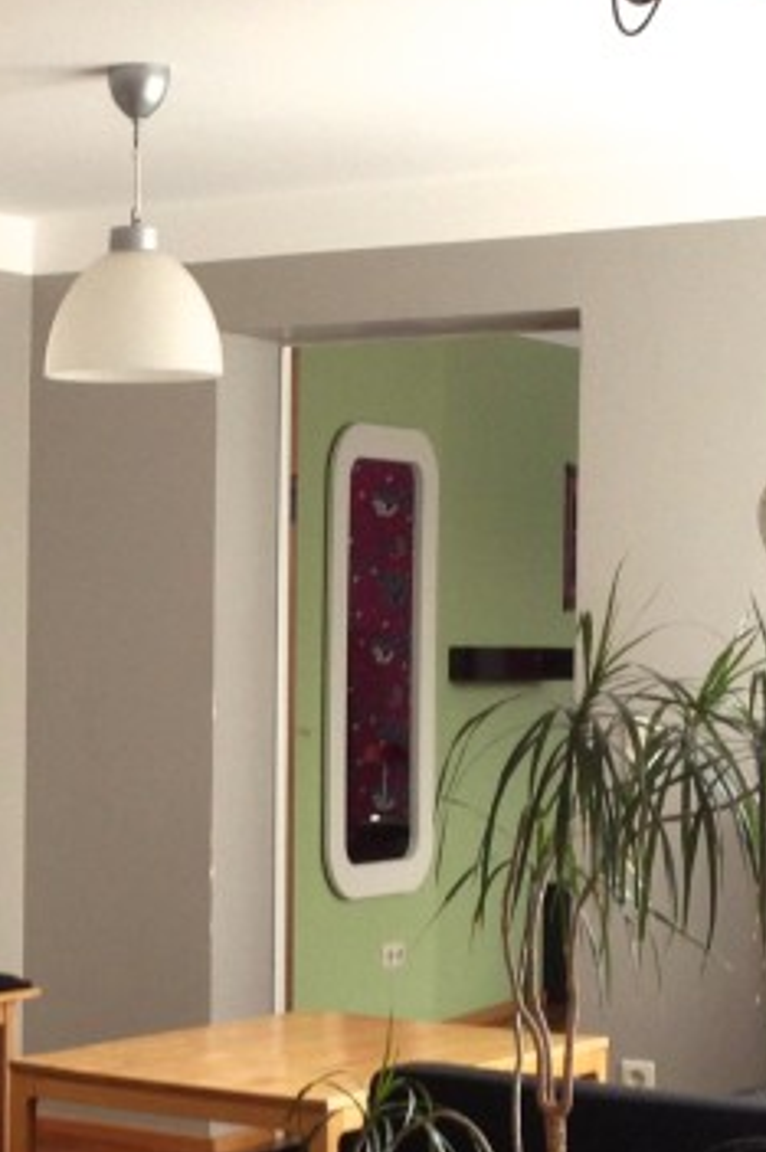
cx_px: -265
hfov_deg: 12.4
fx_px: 3390
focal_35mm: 106
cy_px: 687
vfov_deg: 19.3
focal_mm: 4.28
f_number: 2.4
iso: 80
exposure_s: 1/20
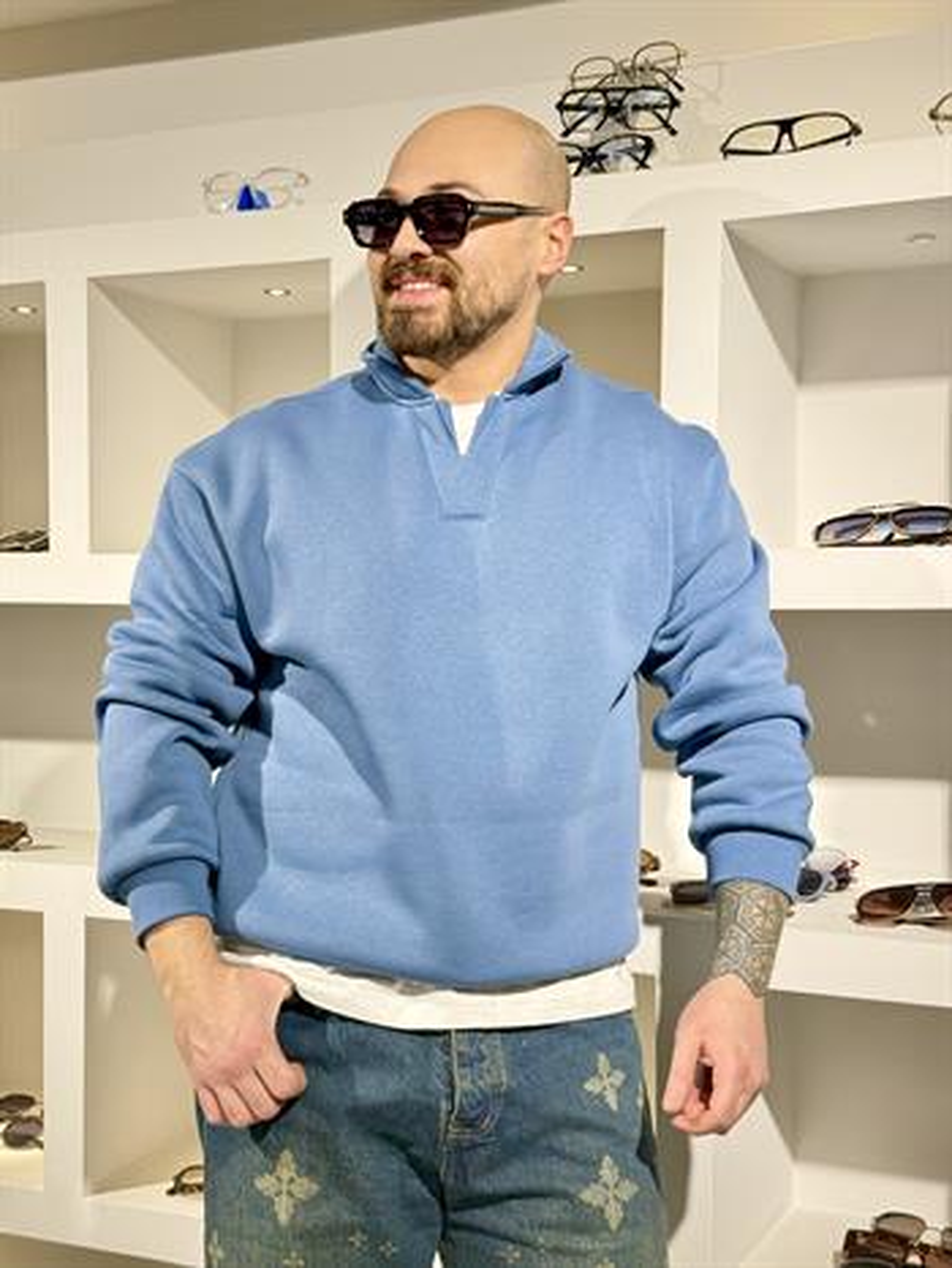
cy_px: 634
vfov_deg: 39.6
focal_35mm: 48
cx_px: 476
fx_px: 1759
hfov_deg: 30.3
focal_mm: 6.76
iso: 80
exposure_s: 1/100
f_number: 1.78
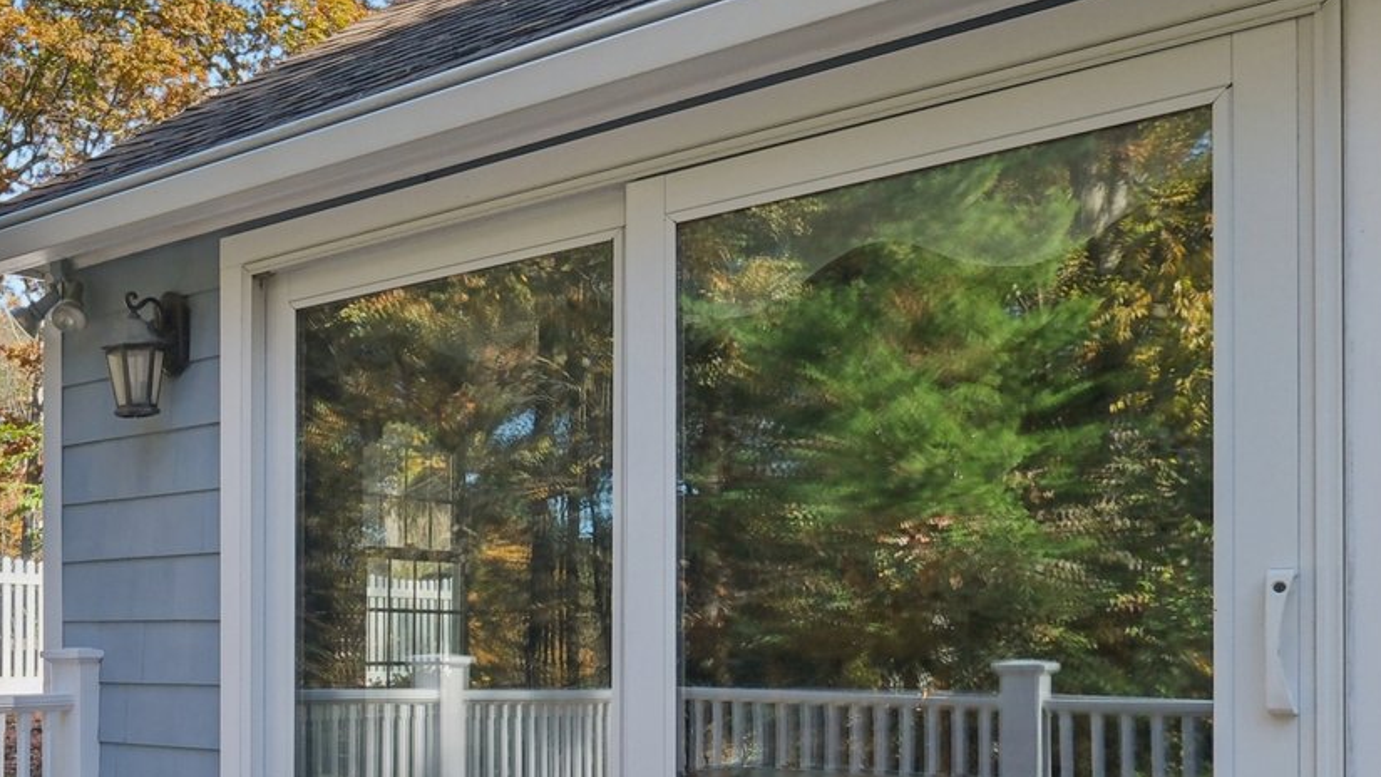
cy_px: 641
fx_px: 1428
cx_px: 65
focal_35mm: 39
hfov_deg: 45.3
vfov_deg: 29.6
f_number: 5
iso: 320
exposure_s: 1/320
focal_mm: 10
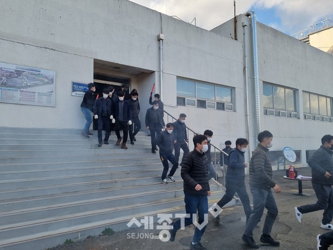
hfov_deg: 67.3
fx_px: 250
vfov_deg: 53.1
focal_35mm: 26
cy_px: 125
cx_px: 166
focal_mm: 5.4
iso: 50
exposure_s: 1/848
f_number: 1.8
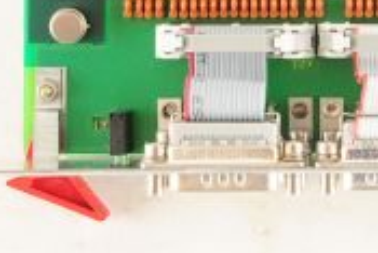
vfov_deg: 7.9
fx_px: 1797
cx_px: 482
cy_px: -105
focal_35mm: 171
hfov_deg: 11.7
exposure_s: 1/125
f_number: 9
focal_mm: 50
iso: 1600
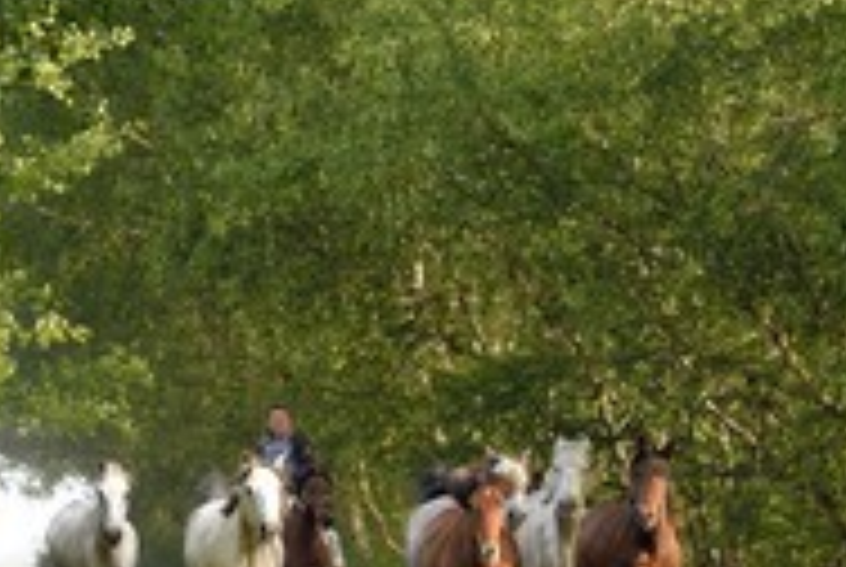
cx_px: 464
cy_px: 356
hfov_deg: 13.1
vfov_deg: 8.8
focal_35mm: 156
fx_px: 3672
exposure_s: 1/400
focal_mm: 70
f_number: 3.2
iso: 400
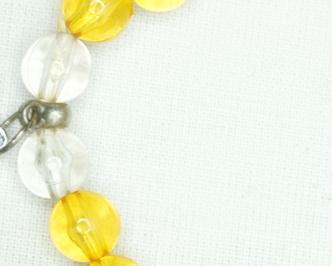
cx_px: 358
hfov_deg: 6.8
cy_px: 176
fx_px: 2761
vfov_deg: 5.5
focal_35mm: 281
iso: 320
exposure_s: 1/60
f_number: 5.6
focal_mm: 65
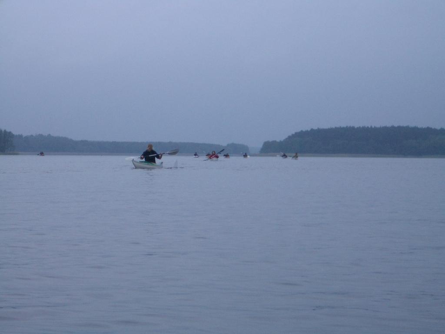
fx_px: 1350
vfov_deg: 14.1
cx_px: 222
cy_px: 167
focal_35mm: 105
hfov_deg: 18.7
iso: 100
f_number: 7.7
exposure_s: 1/200
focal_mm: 17.4
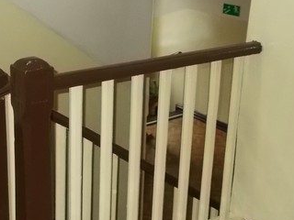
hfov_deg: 29.1
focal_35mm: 65
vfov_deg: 22.5
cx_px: 57
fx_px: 552
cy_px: 82
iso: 320
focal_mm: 4.6
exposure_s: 1/25
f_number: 3.2
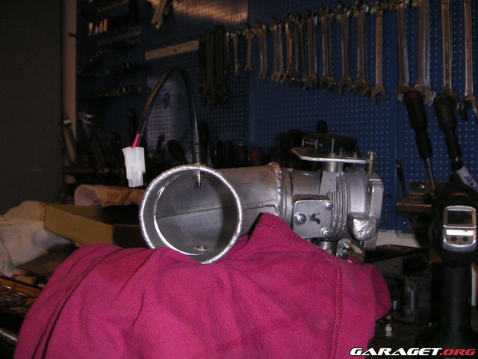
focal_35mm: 38
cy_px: 180
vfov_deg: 37.7
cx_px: 239
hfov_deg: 49.0
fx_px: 525
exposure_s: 1/45
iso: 160
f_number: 6.7
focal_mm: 6
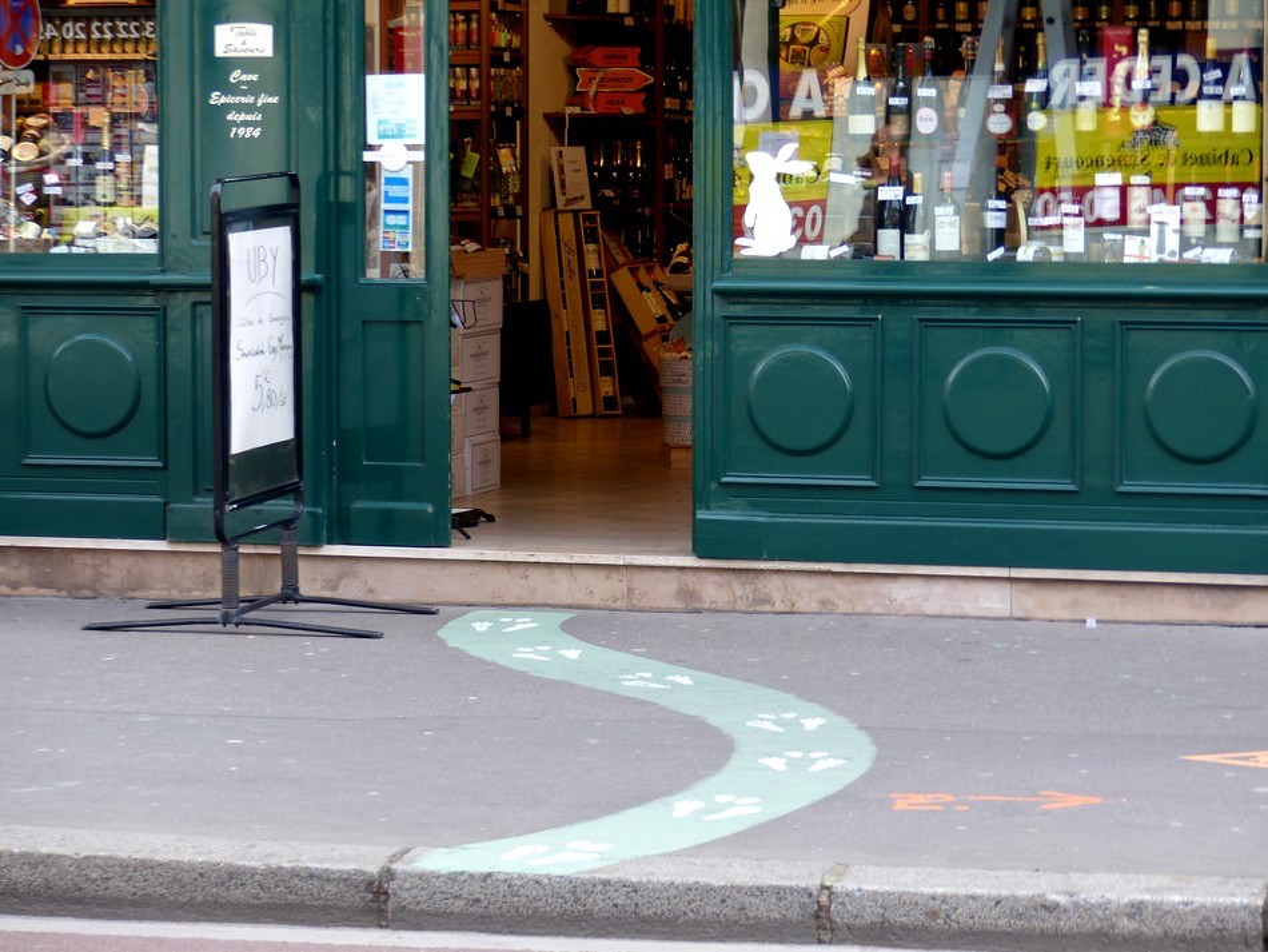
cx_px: 634
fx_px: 3737
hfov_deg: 19.3
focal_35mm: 102
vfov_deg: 14.5
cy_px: 476
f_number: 2.8
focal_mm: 18.3
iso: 100
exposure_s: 1/125
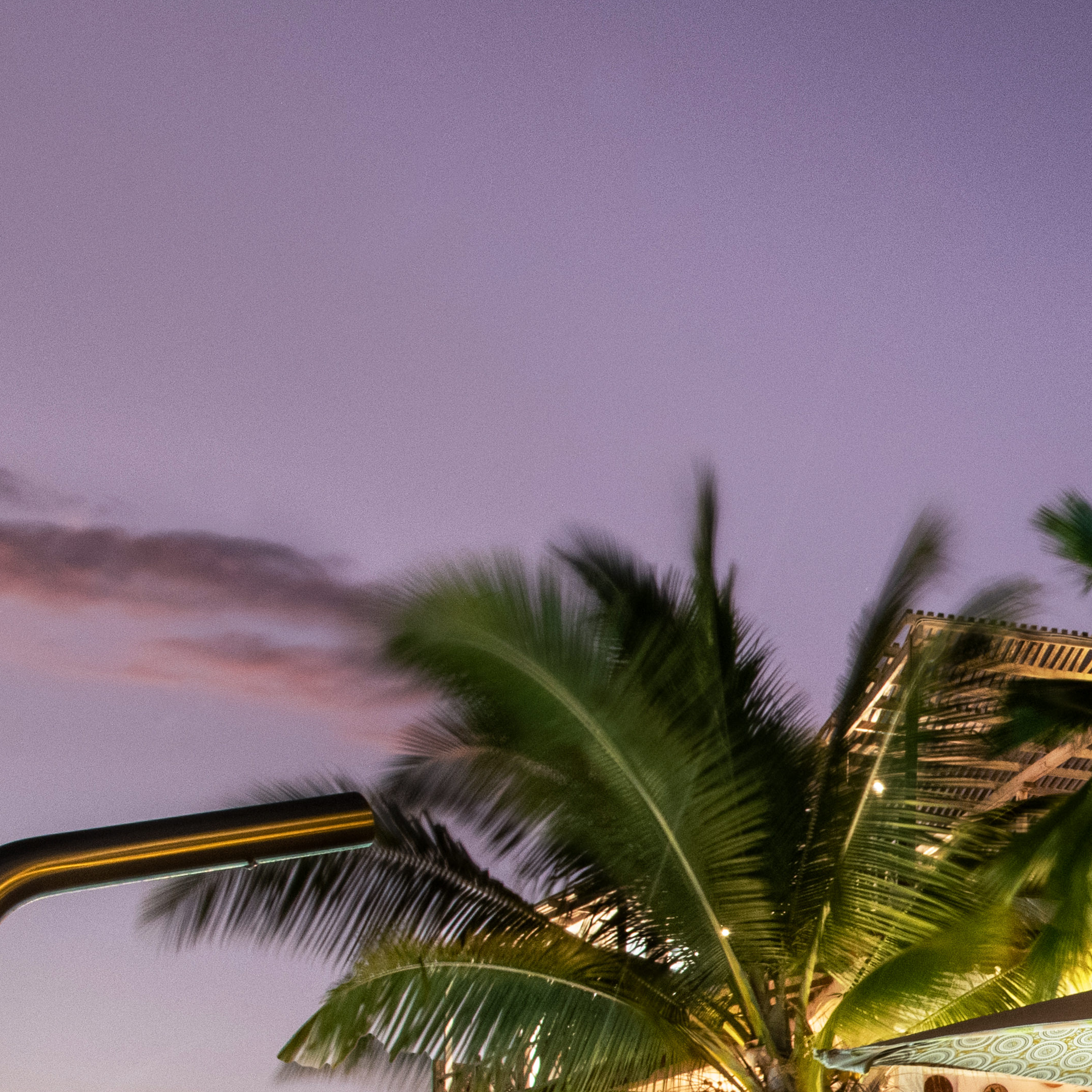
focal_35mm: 79
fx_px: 2820
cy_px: 1213
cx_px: 1846
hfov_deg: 18.2
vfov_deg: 20.8
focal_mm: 24
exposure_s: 1.3
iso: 800
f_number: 13
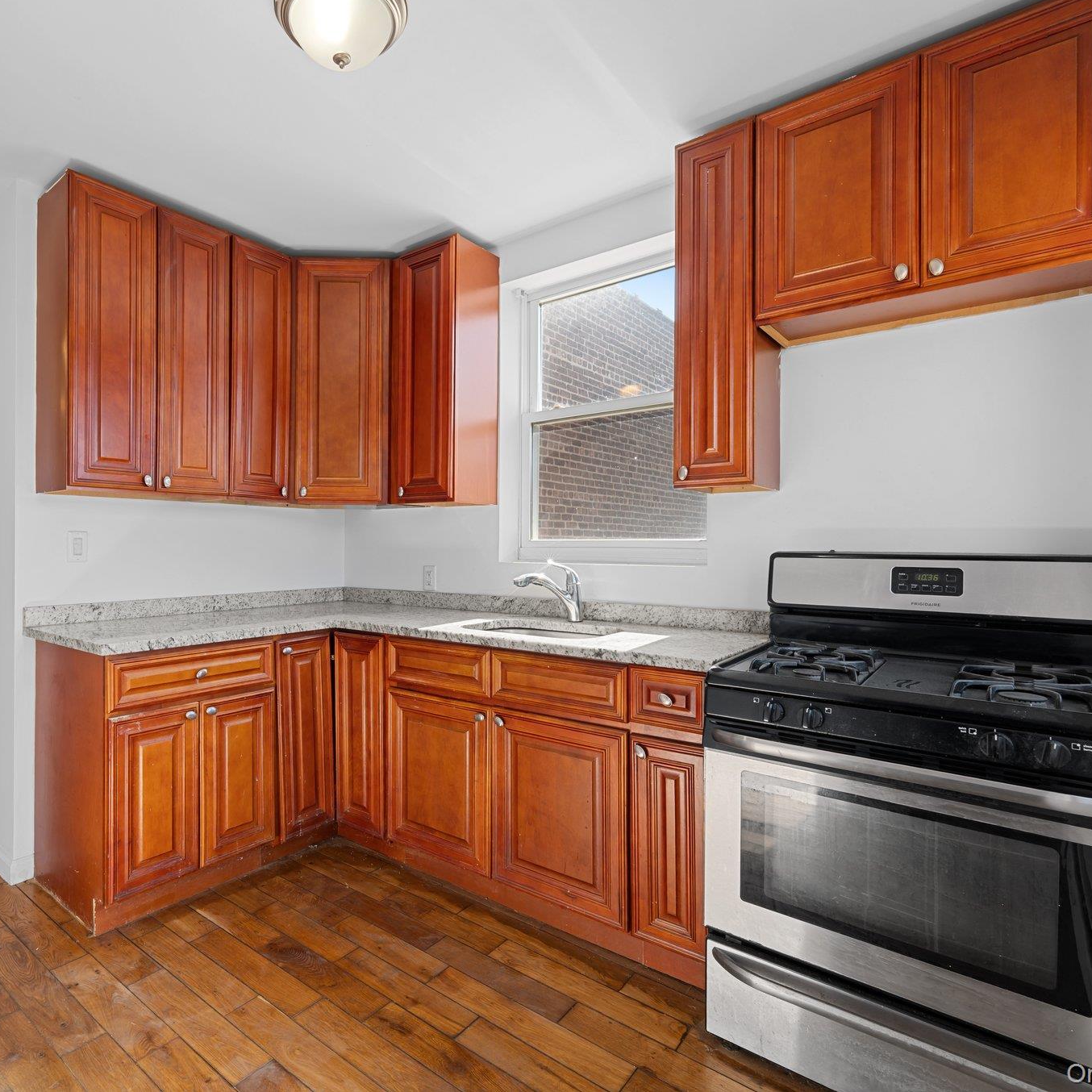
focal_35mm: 18
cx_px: 405
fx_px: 642
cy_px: 542
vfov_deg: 80.7
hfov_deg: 79.1
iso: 200
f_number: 10
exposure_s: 1/4
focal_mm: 14
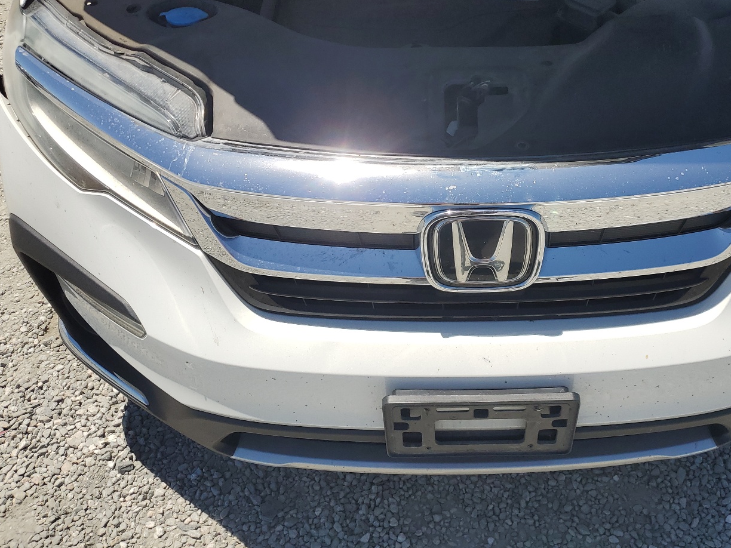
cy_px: 194
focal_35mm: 34
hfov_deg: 53.2
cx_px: 469
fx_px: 718
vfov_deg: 41.4
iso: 50
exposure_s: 1/5000
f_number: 1.5
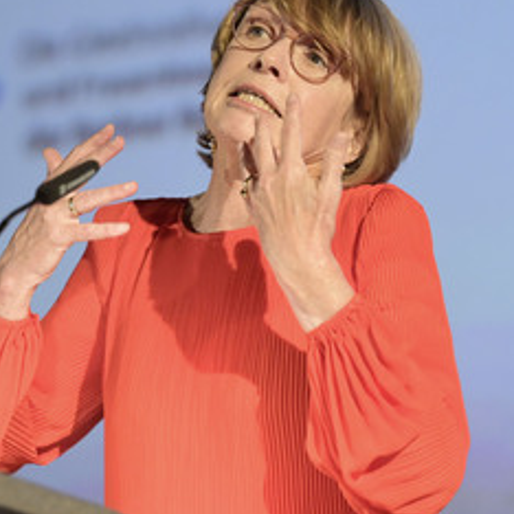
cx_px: 179
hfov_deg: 6.3
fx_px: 4670
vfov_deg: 6.3
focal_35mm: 278
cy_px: 246
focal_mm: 170
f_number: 3.2
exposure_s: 1/500
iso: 8000
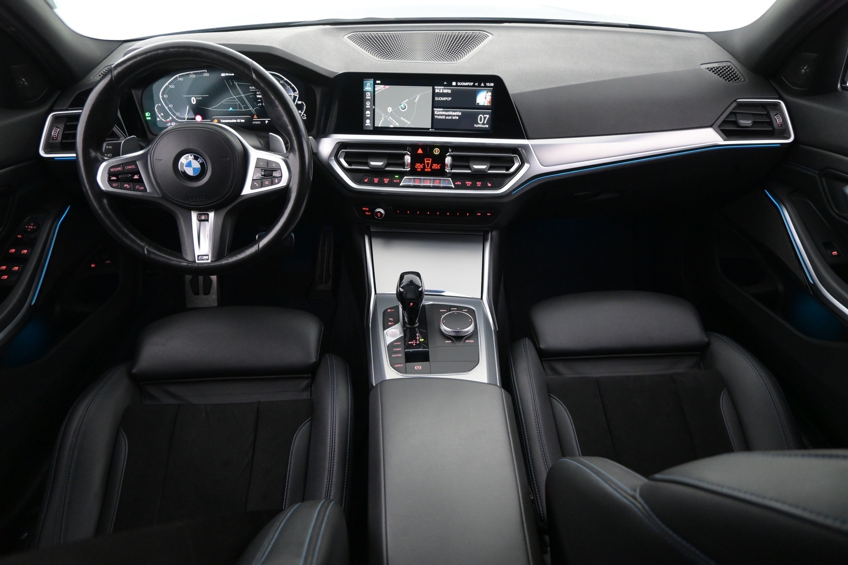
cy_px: 282
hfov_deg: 73.7
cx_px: 424
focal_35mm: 24
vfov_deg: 53.1
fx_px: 565
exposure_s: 1/40
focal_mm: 16
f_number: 3.5
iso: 2500
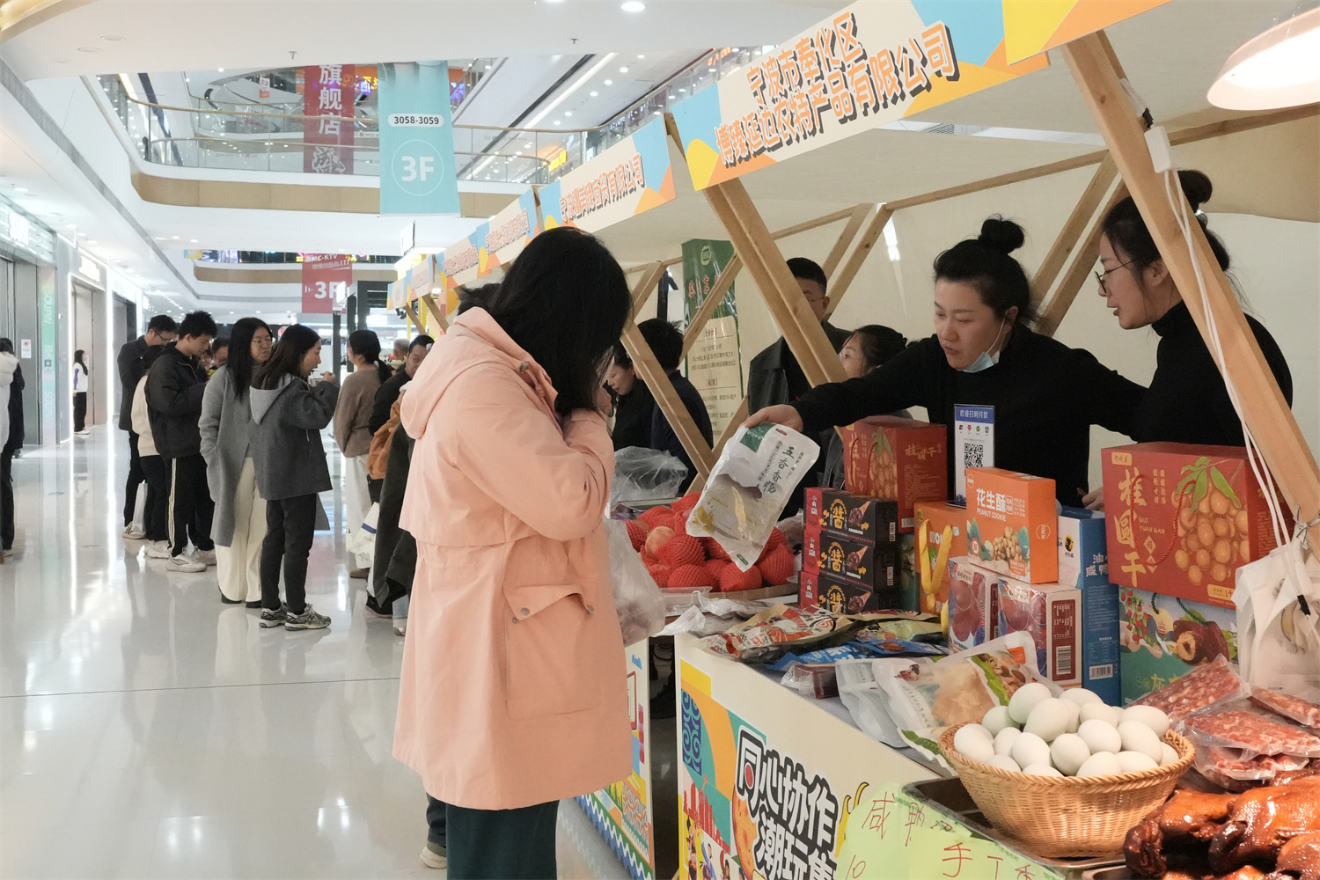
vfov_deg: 35.1
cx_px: 660
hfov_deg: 50.7
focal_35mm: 38
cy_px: 440
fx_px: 1393
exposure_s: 1/250
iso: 12800
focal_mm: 25.5
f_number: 9
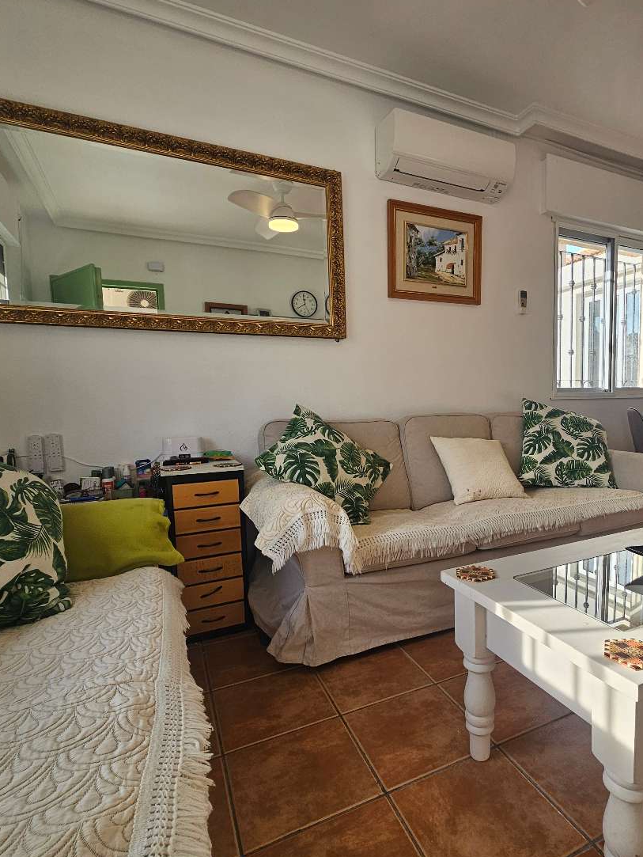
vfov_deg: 87.7
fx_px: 446
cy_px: 439
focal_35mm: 18
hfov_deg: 69.8
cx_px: 423
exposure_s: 1/189
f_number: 2.2
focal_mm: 2.2
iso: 50
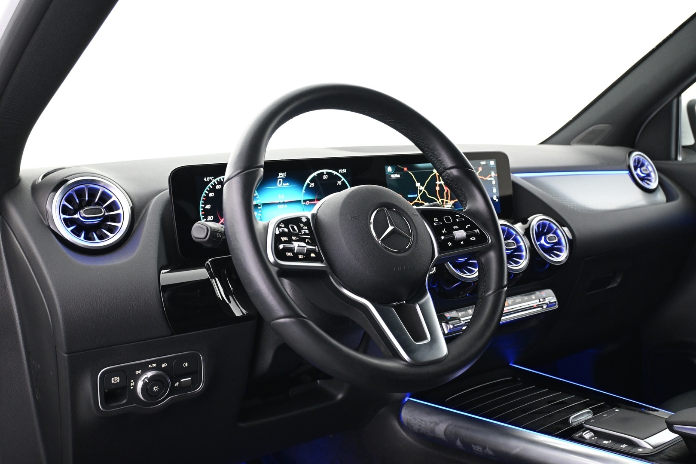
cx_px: 348
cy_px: 232
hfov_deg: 53.1
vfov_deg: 36.9
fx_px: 696
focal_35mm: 36
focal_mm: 24
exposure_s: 1/13
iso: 1600
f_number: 4.2
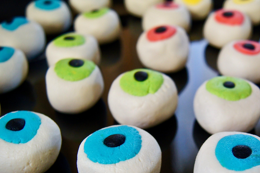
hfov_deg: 25.5
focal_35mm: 79
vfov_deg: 17.1
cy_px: 145
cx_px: 176
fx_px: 570
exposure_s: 1/50
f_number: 4.5
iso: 320
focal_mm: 28
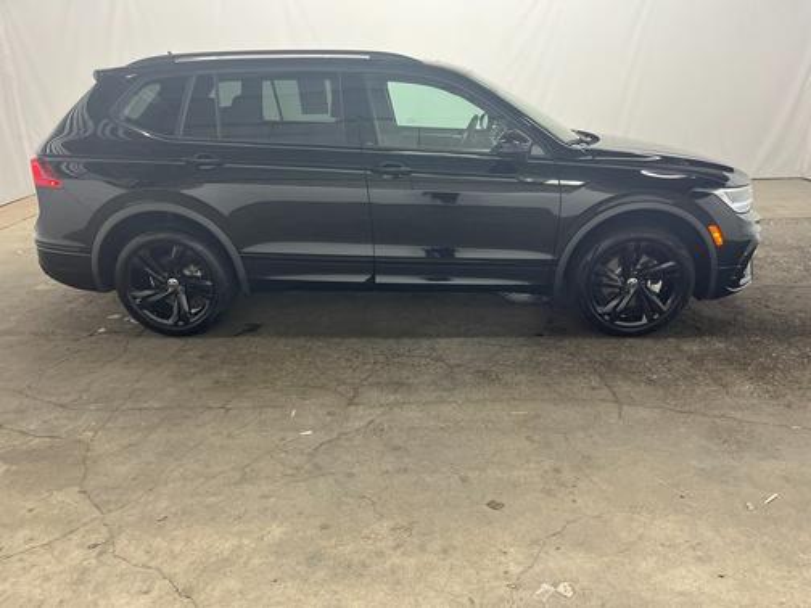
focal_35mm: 26
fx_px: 609
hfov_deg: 67.3
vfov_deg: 53.1
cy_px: 304
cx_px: 406
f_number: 1.6
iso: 125
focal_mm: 5.1
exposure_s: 1/103
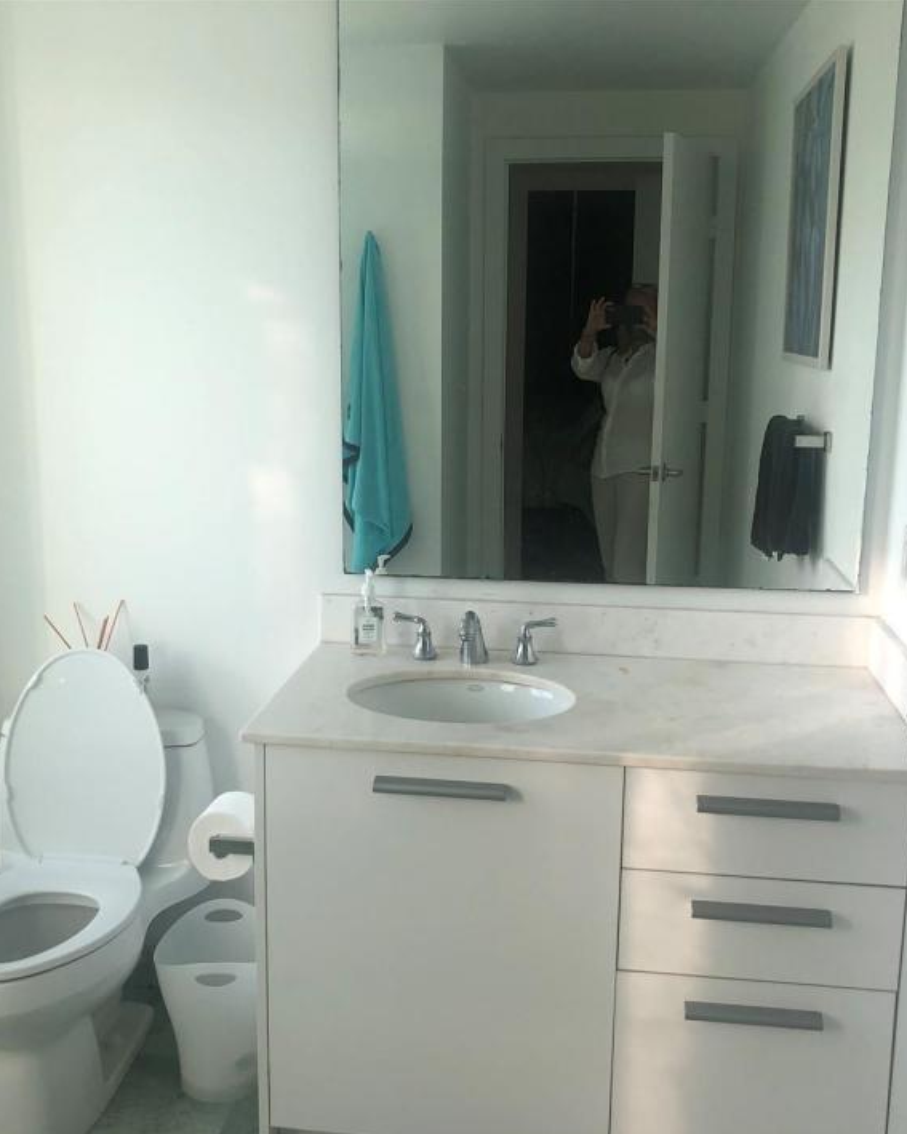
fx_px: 1242
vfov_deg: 49.1
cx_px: 427
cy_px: 574
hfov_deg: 40.1
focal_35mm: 37
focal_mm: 4
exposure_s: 1/120
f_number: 1.8
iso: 50
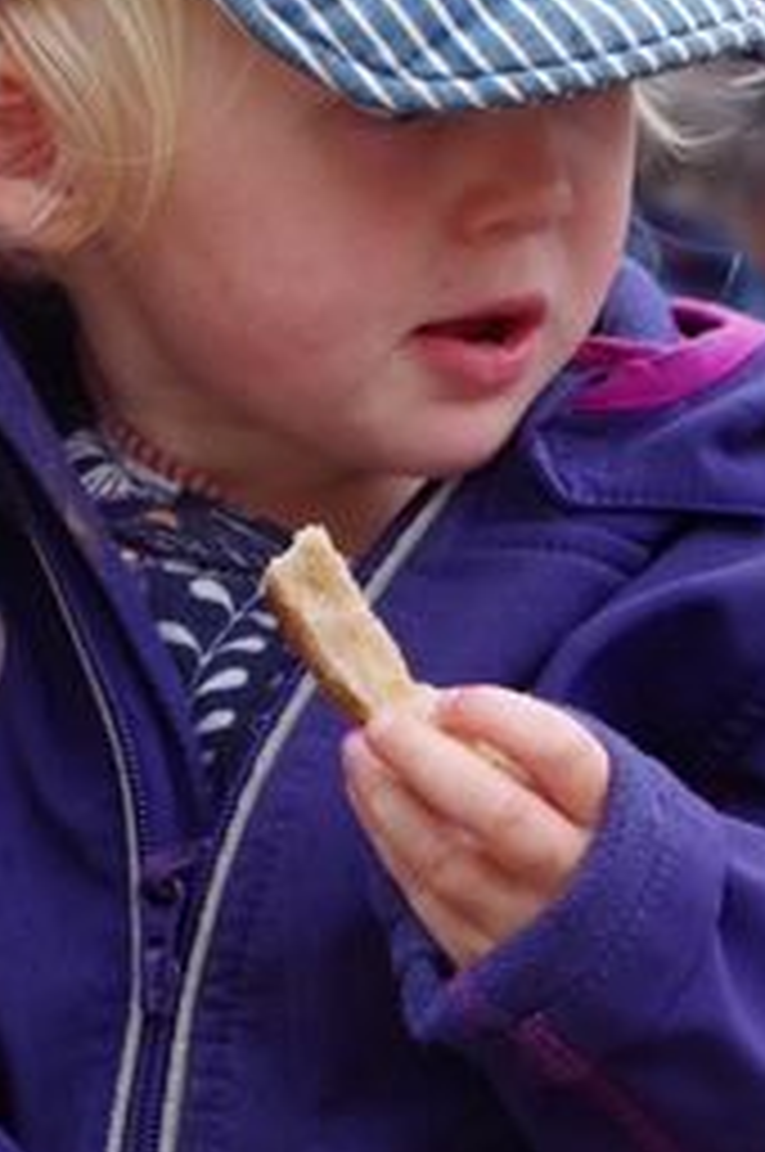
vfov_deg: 11.6
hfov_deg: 7.7
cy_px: 684
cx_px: 0
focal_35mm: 178
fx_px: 5689
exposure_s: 1/80
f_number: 4.5
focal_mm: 37.5
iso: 800
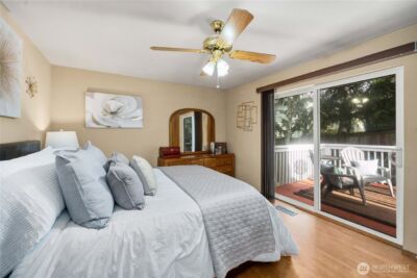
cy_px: 139
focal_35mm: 13
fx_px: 151
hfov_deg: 108.3
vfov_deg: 85.5
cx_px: 208
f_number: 7.1
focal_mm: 13
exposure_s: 1/60
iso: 100
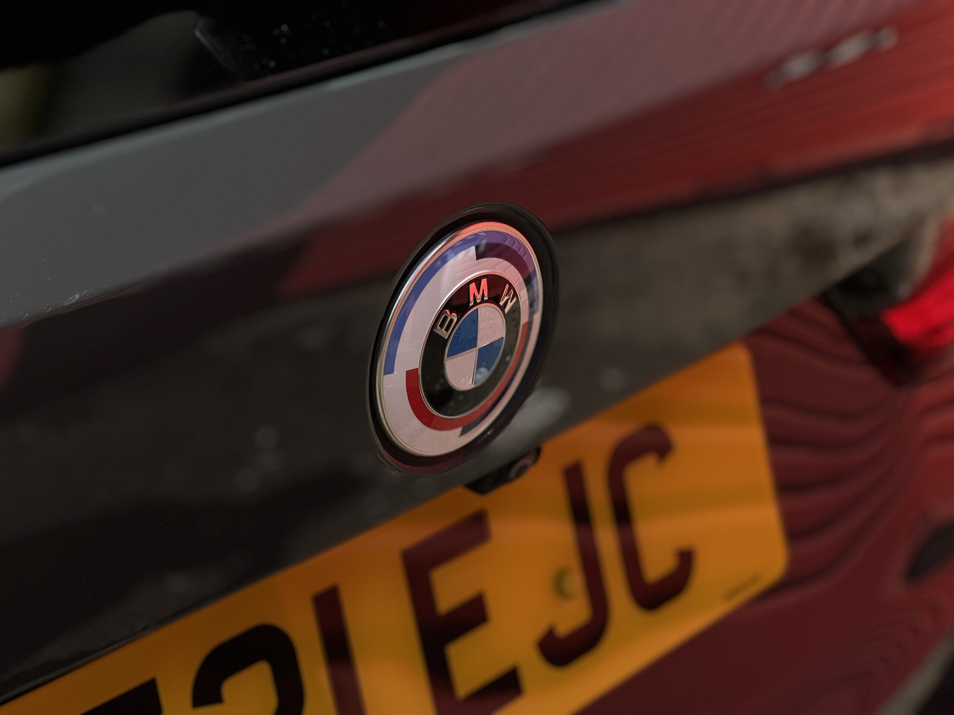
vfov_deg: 19.1
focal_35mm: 77
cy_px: 358
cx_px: 477
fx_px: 2122
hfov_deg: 25.3
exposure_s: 1/694
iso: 32
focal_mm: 9
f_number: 2.8
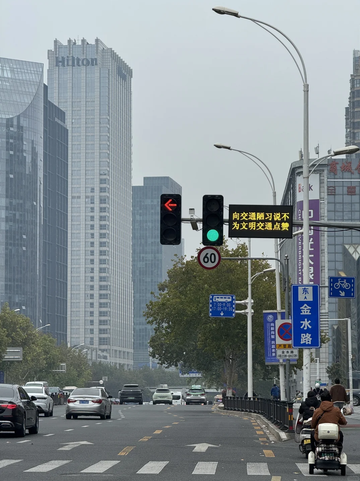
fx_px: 1678
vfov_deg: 16.3
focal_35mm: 121
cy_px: 242
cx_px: 181
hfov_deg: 12.2
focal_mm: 15.66
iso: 50
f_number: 2.8
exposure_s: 1/342
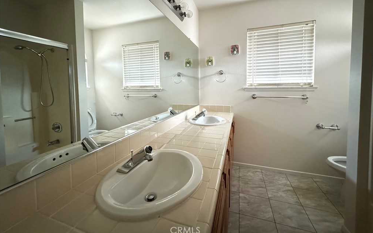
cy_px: 94
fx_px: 152
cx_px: 187
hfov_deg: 101.5
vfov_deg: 74.0
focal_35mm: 15
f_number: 2.2
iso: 2500
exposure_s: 1/30
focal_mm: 2.22
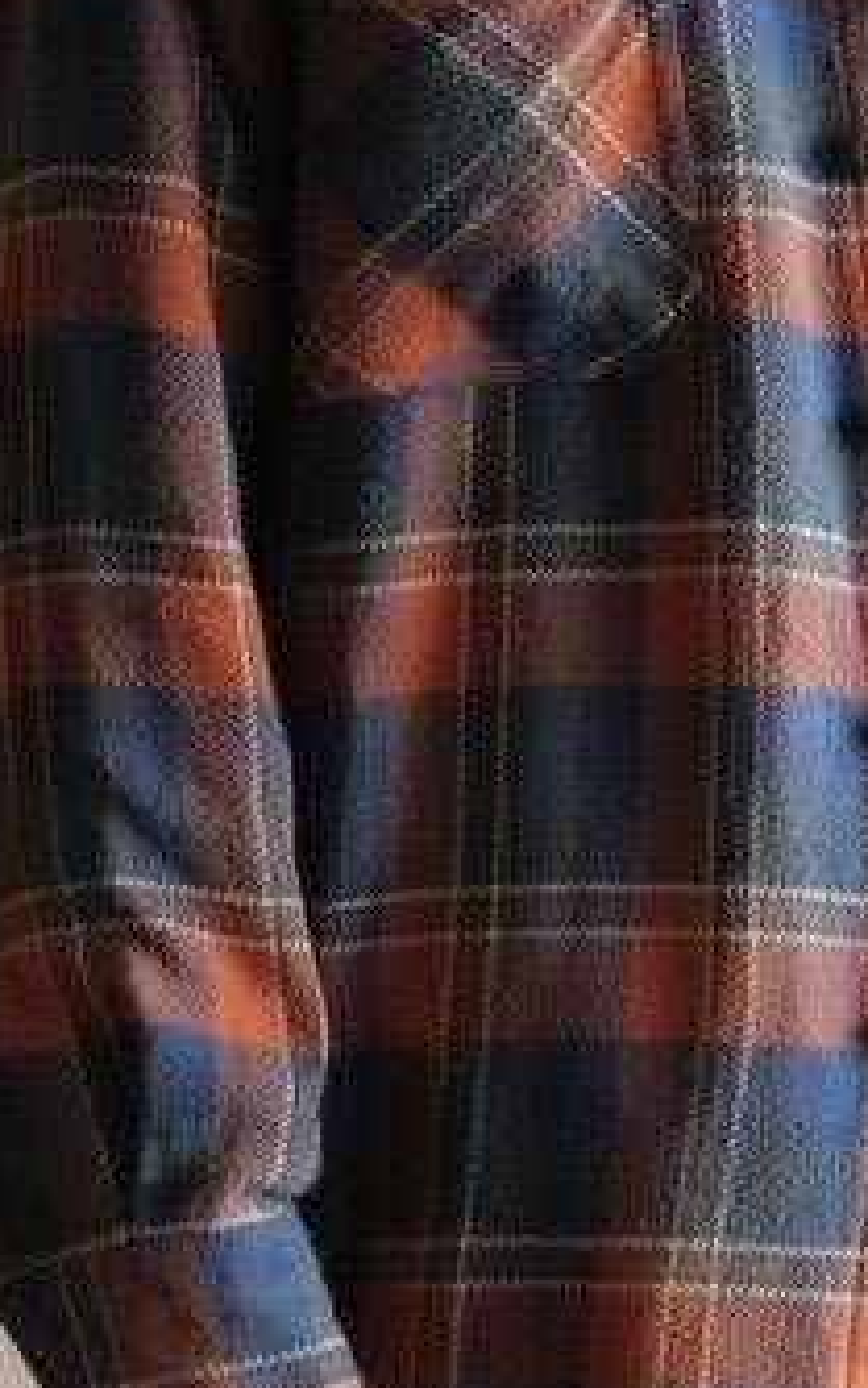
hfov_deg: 4.8
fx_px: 10248
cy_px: 596
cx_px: 822
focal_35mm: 271
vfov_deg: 7.7
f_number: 3.9
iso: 2500
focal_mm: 50
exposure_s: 1/125
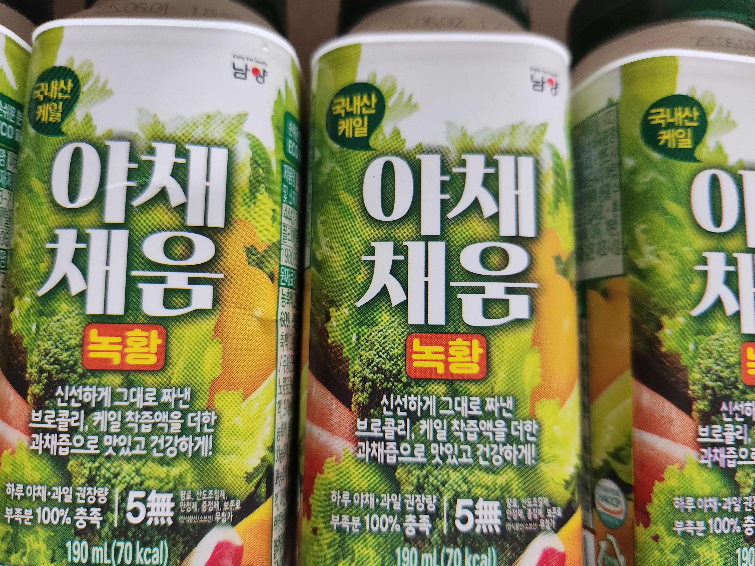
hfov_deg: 73.9
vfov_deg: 58.9
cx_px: 378
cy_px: 283
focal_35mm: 23
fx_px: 502
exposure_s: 1/120
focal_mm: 5.4
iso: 800
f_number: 1.8
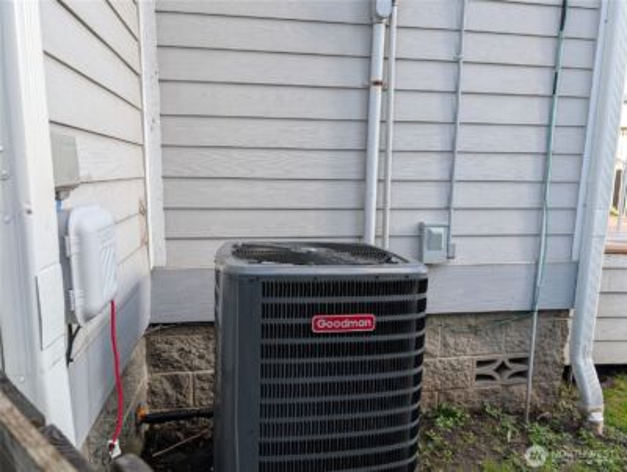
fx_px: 435
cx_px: 314
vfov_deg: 56.9
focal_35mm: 24
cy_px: 236
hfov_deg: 71.5
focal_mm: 6.9
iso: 34
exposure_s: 1/213
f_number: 1.68
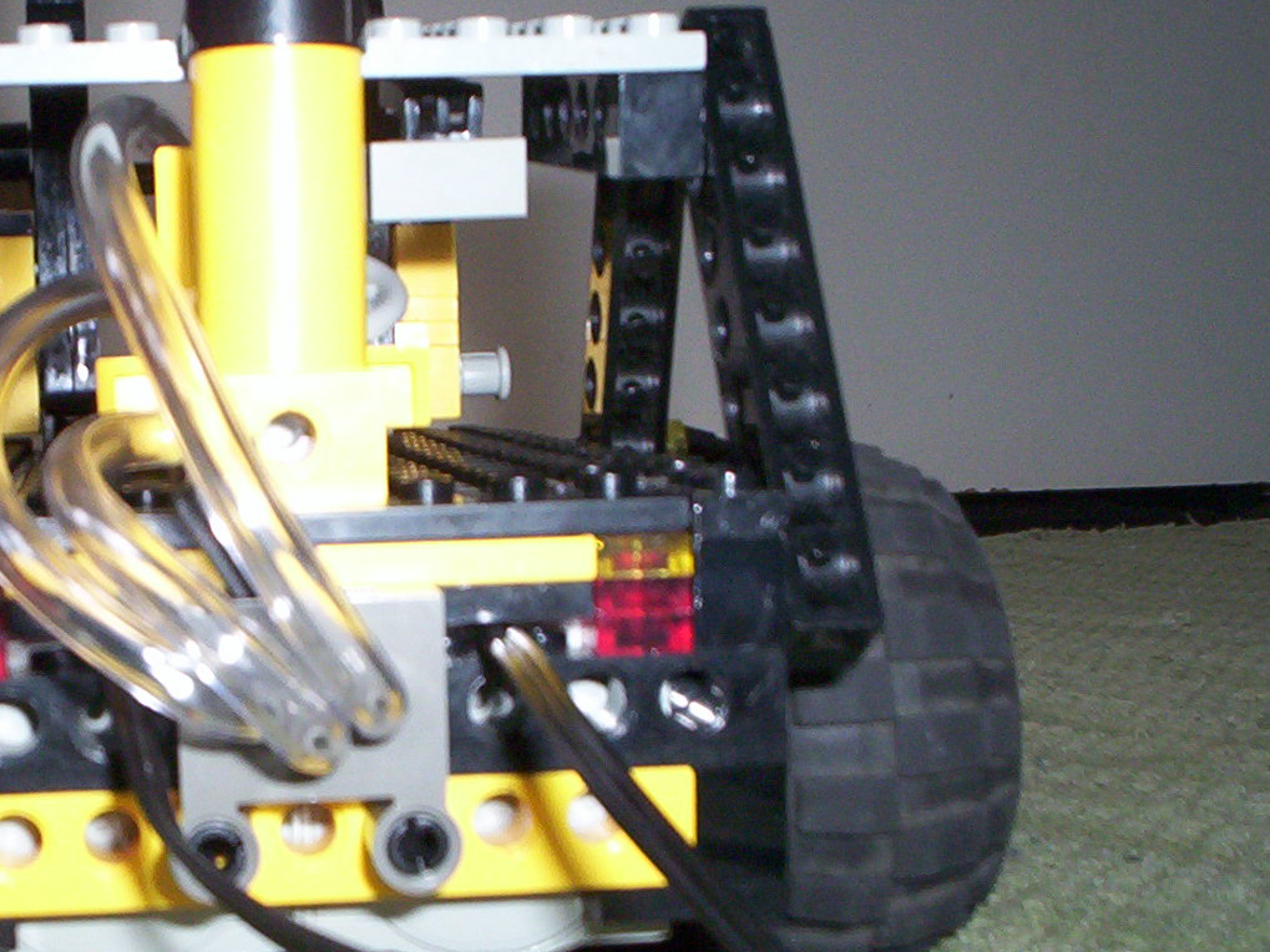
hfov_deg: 31.0
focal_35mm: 61
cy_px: 599
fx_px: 2238
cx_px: 279
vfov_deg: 24.0
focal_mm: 4.99
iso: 140
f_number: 4.5
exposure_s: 1/60
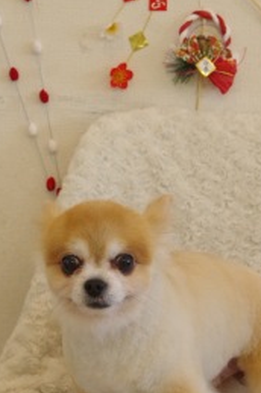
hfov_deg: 11.8
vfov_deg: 17.6
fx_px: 1265
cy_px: 266
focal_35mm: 116
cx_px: 121
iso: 1600
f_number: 7.1
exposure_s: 1/100
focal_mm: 50
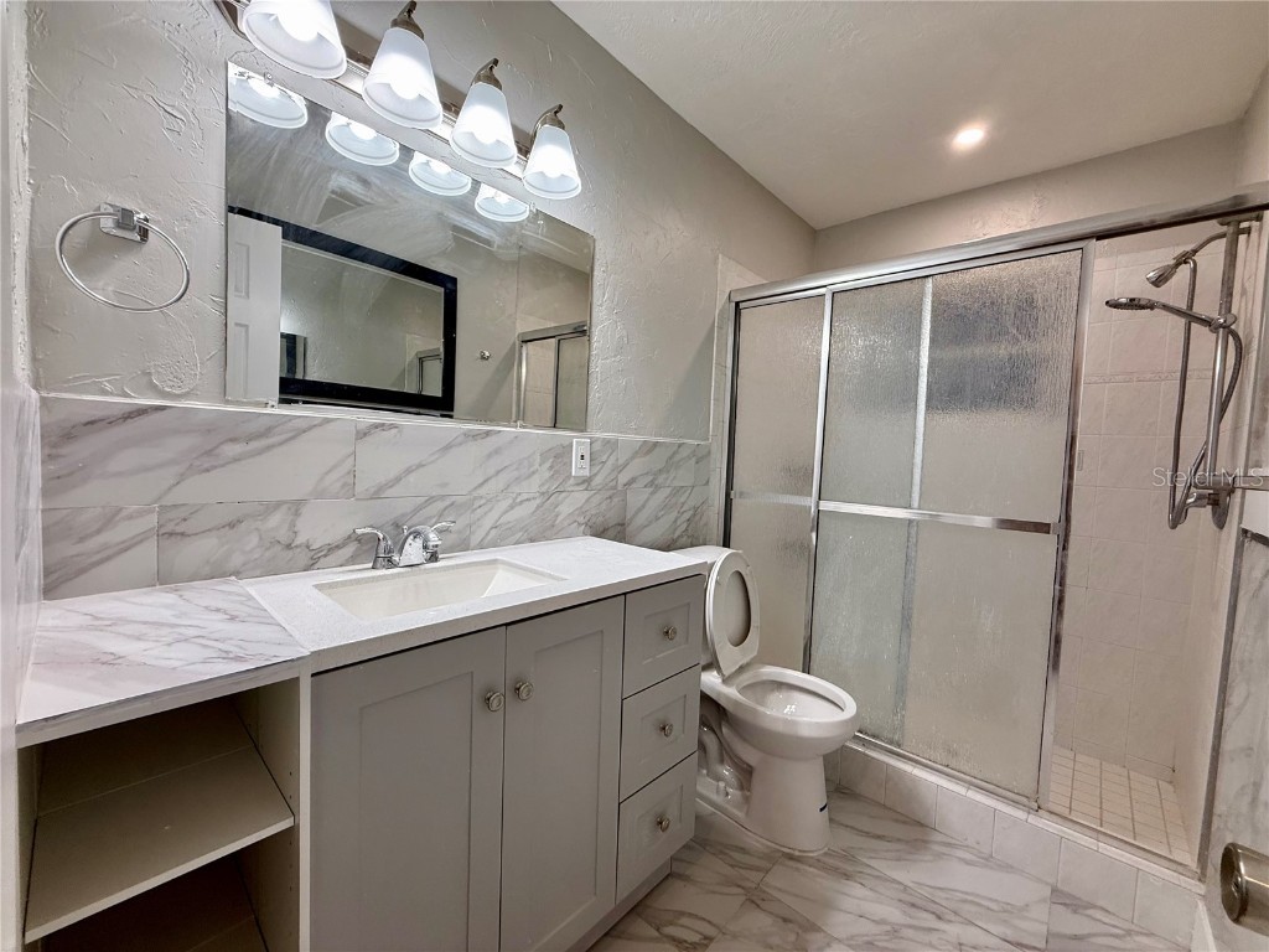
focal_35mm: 14
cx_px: 634
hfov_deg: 102.1
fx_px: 513
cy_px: 476
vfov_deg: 85.7
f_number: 2.2
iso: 125
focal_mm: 2.22
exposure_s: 1/120
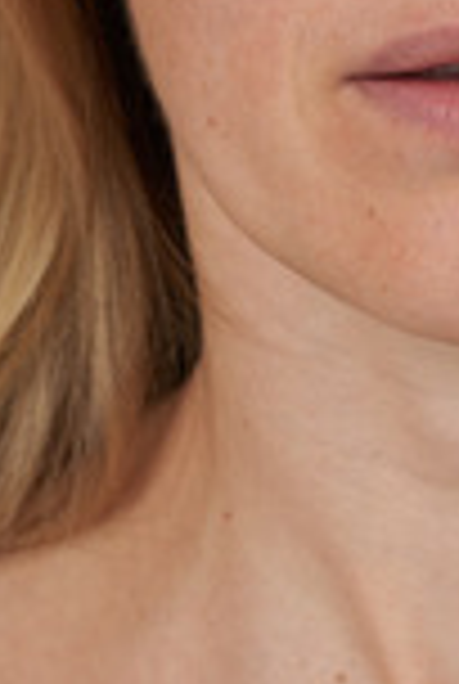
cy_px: 153
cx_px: 484
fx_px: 10206
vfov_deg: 3.8
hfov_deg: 2.6
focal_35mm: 536
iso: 100
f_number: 5.6
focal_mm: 85
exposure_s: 1/160
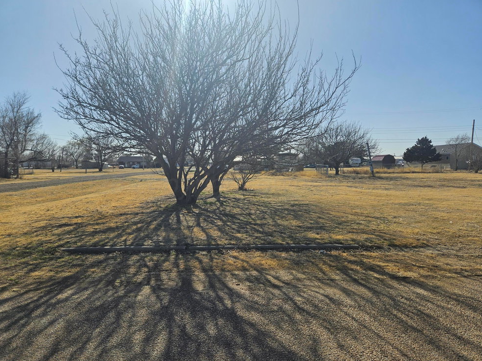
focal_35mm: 24
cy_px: 186
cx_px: 243
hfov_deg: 71.6
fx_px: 334
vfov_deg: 56.8
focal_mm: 5.4
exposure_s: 1/3034
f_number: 1.8
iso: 25
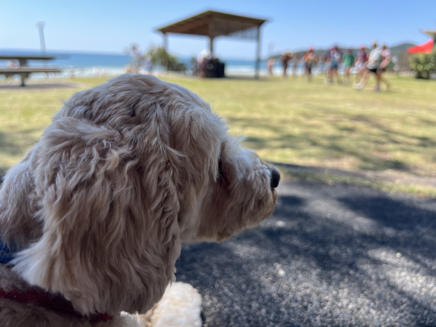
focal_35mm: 26
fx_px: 327
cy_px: 164
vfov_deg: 53.1
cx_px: 218
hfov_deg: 67.3
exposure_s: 1/1808
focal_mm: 5.7
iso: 50
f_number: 1.5
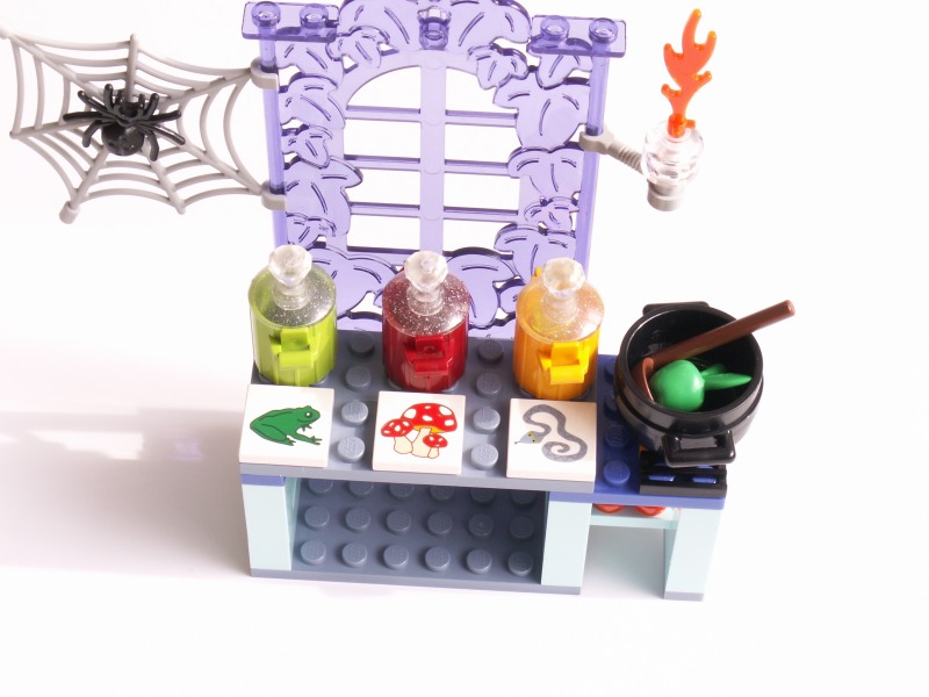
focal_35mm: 81
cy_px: 348
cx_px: 464
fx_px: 2174
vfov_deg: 18.2
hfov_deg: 24.1
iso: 50
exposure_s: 1/6
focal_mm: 13.51
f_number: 8
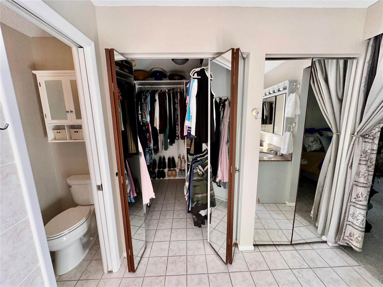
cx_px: 192
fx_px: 155
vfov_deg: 85.7
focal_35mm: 14
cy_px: 144
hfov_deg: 102.1
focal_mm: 2.22
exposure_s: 1/122
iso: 64
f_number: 2.2
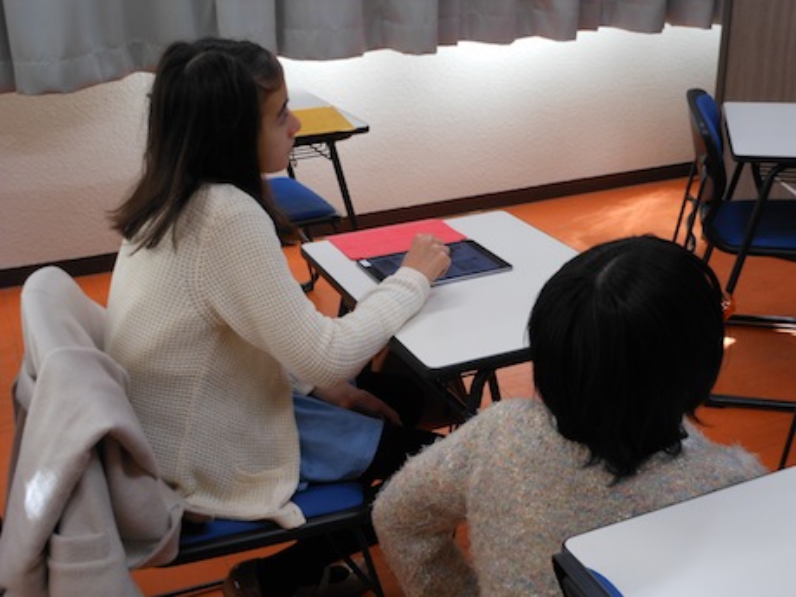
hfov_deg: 42.1
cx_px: 398
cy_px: 298
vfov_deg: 32.2
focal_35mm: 45
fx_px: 1035
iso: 160
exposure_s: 1/30
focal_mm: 8.1
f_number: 4.6
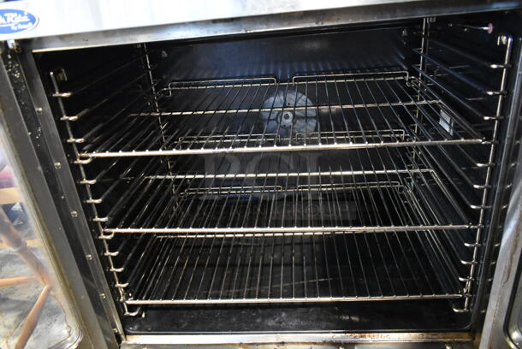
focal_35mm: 27
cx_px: 261
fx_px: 392
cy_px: 174
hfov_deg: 67.3
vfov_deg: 48.0
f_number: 3.5
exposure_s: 1/30
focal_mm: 18
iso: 6400
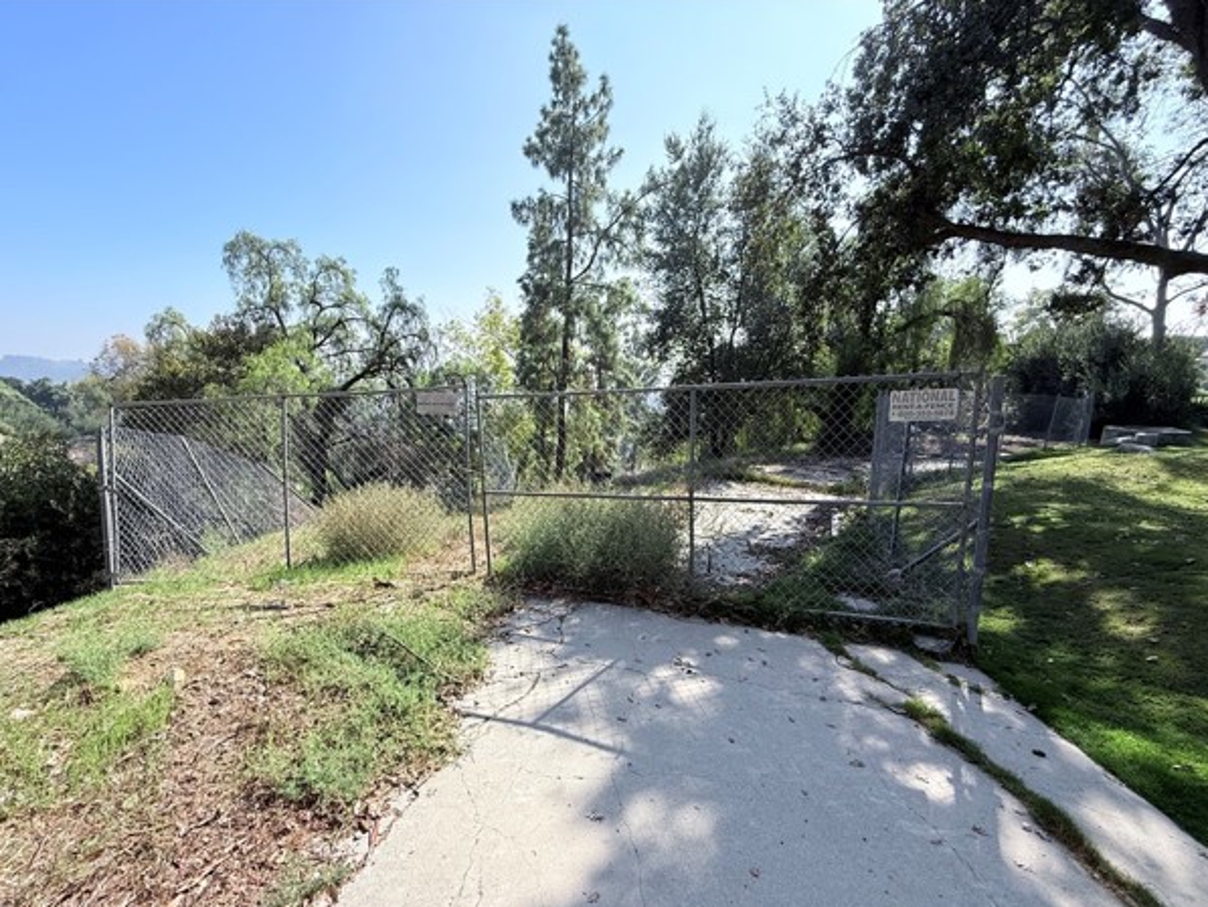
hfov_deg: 98.0
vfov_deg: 81.7
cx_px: 567
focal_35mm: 15
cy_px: 480
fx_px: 524
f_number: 2.2
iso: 64
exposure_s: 1/1105
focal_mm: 2.22
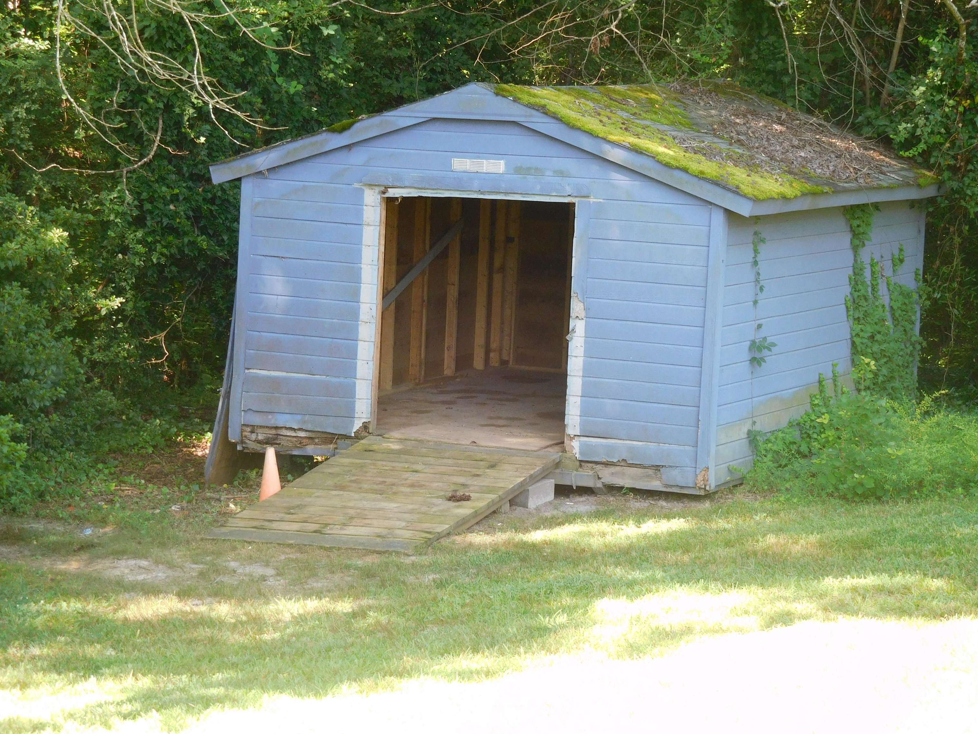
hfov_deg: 17.4
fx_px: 3193
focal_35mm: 113
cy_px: 368
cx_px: 489
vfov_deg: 13.1
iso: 220
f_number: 4.9
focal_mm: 20
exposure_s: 1/60
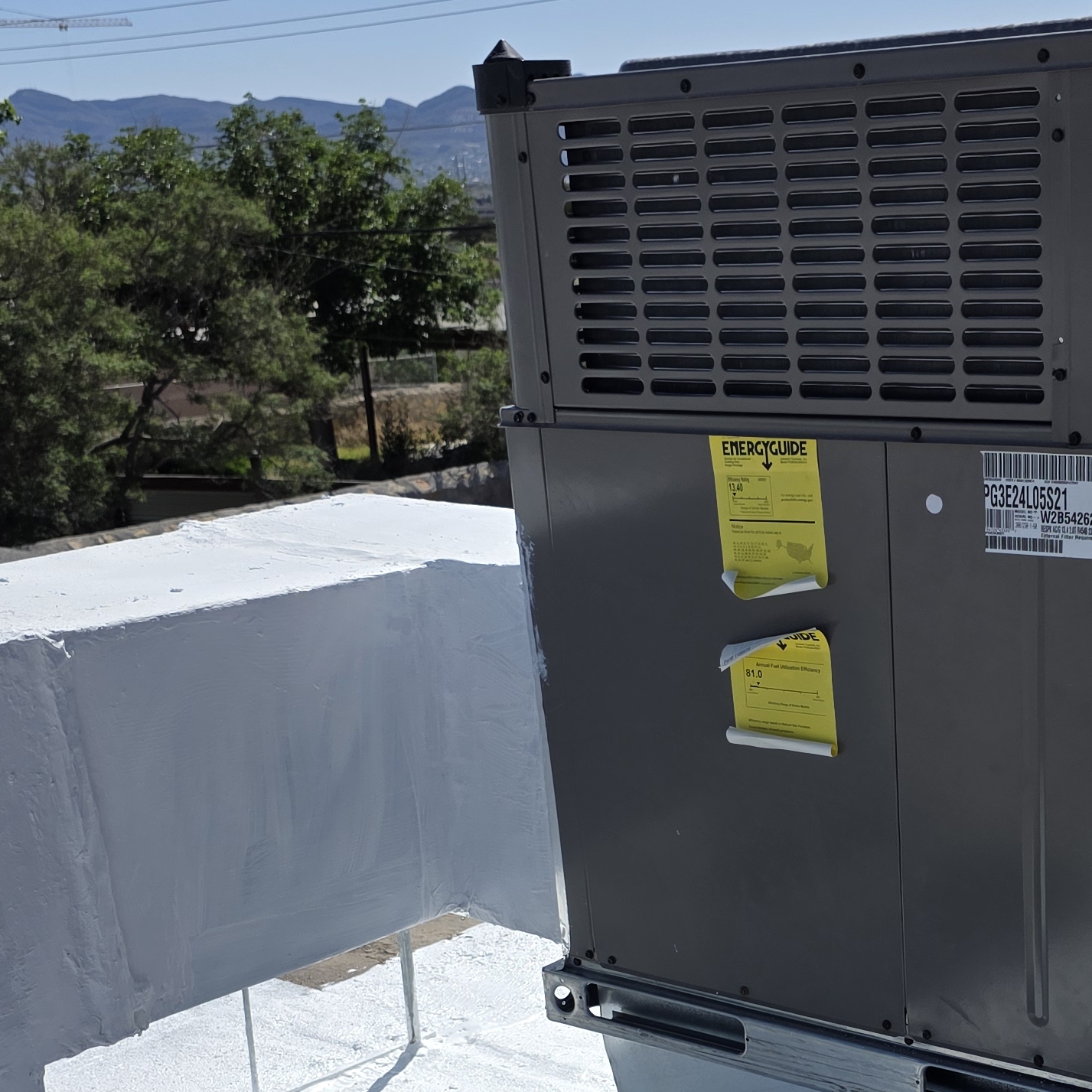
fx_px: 2034
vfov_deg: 28.8
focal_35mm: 57
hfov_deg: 29.7
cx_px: 780
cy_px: 999
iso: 64
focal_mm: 6.3
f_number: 1.7
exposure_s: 1/7944
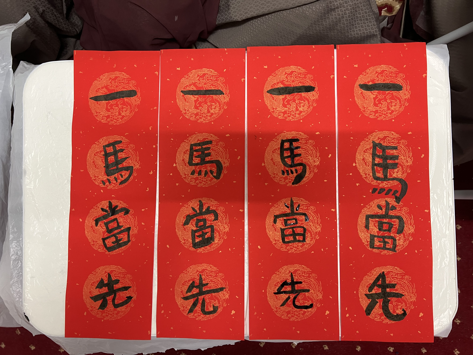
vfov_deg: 53.1
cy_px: 178
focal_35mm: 26
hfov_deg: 67.3
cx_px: 236
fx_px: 355
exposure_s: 1/50
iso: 400
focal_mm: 5.7
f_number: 1.5
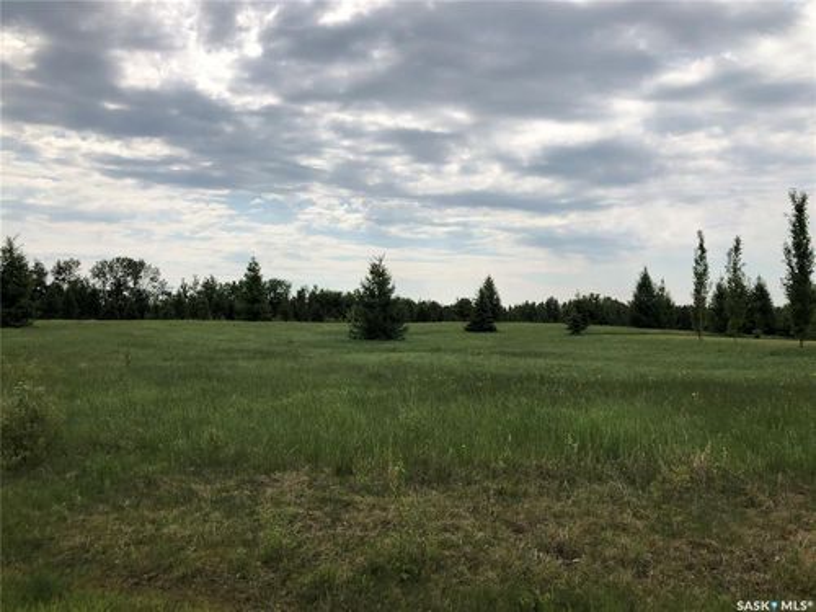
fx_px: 660
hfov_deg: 63.4
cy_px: 306
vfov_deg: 49.7
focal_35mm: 28
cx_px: 408
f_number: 1.8
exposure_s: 1/4425
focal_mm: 3.99
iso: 25
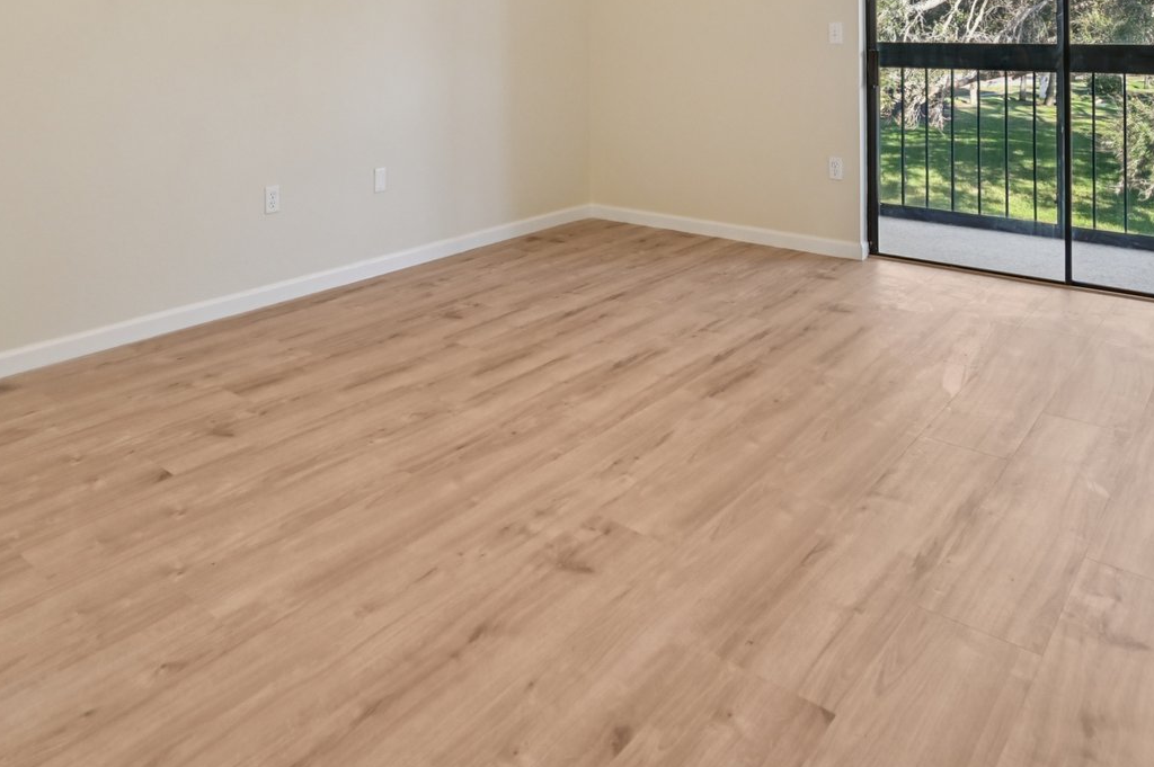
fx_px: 897
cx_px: 529
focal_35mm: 28
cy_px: 15
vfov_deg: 40.9
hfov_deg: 65.4
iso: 400
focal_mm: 14
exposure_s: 1/40
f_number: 8
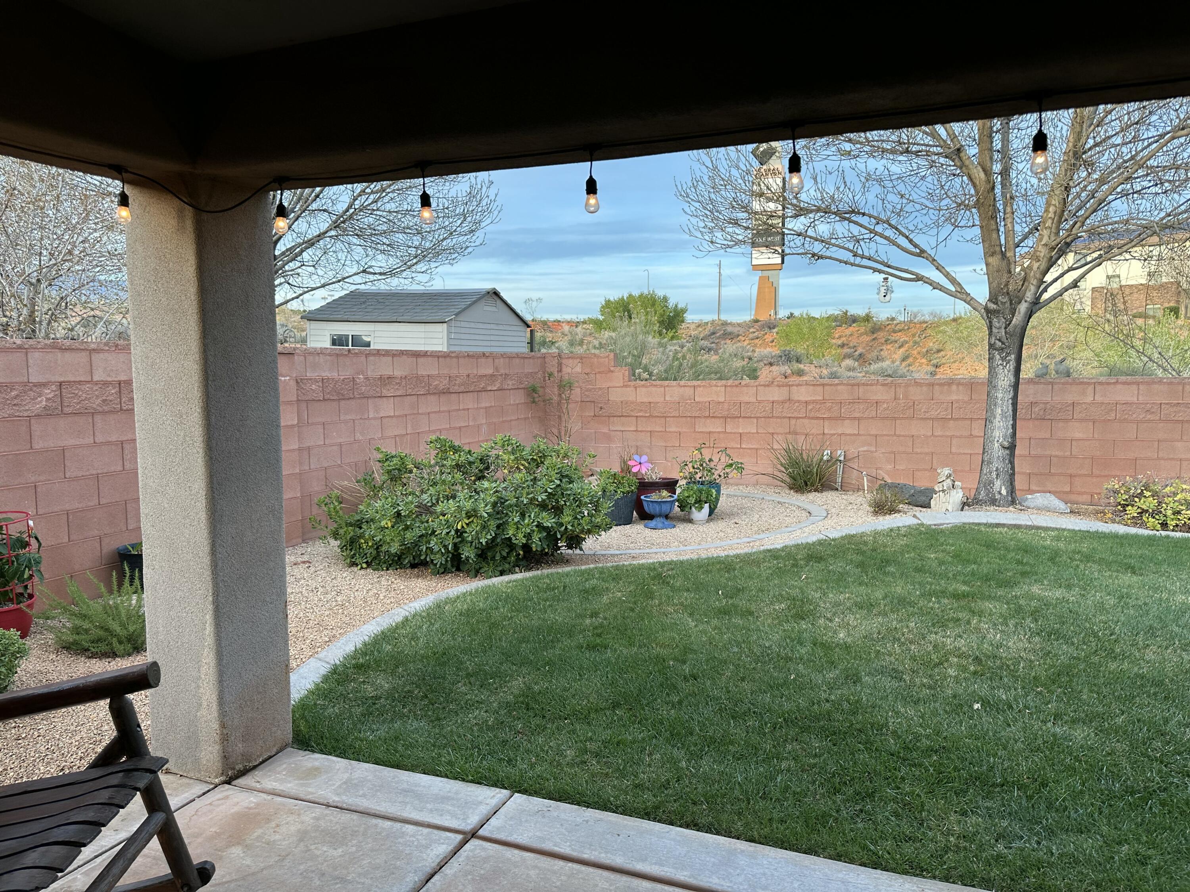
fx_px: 825
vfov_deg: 56.8
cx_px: 595
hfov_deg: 71.6
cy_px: 446
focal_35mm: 24
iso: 80
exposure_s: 1/294
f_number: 1.78
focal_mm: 6.86
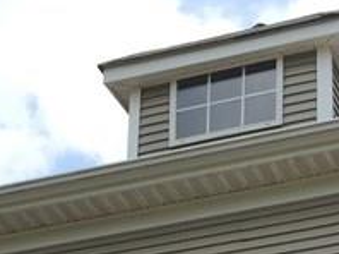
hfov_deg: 13.2
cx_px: 176
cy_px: 645
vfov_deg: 8.8
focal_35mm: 150
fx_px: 1467
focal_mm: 4.15
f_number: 2.2
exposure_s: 1/1319
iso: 32
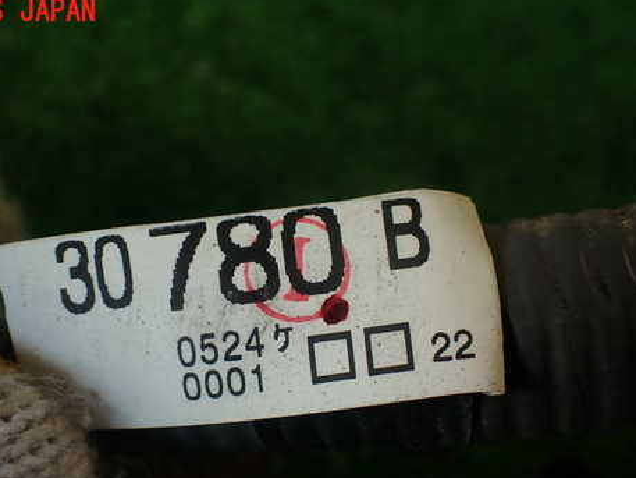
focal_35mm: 42
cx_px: 260
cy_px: 308
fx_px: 772
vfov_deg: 34.1
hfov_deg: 44.6
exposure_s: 1/80
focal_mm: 5.79
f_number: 2.4
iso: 100
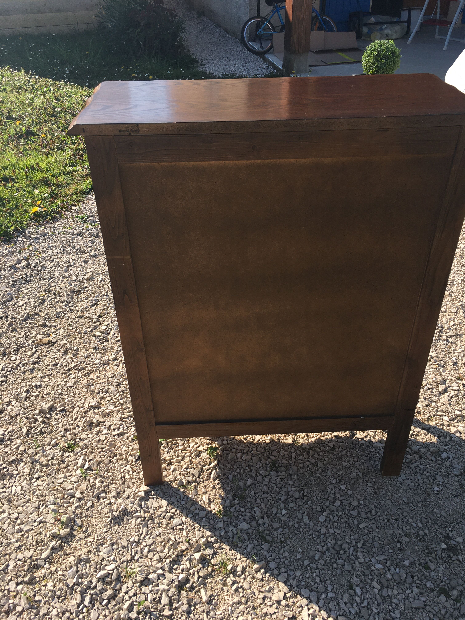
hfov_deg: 48.2
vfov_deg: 61.7
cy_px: 310
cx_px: 232
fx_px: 519
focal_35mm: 29
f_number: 2.2
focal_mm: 4.15
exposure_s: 1/864
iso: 25
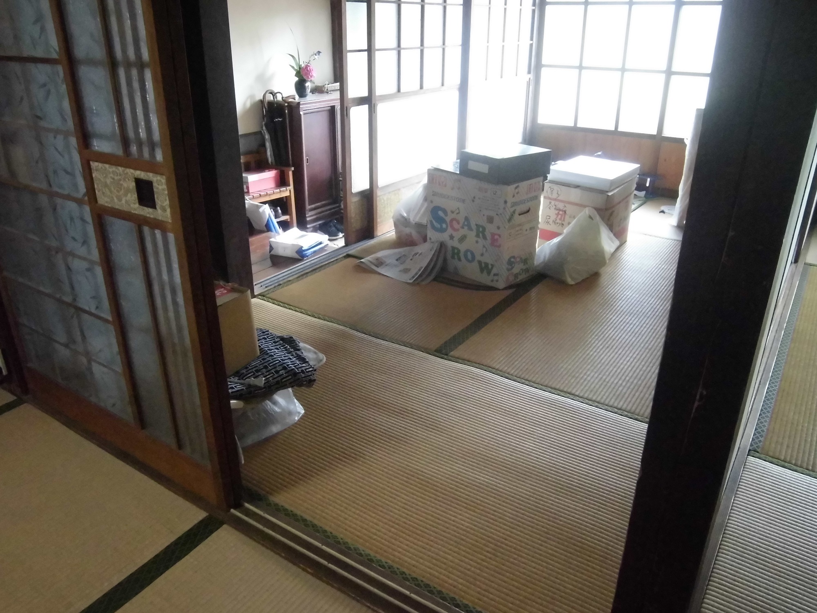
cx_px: 408
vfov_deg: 53.1
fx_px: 614
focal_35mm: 26
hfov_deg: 67.3
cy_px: 306
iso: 800
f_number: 2.8
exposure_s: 1/60
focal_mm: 4.7
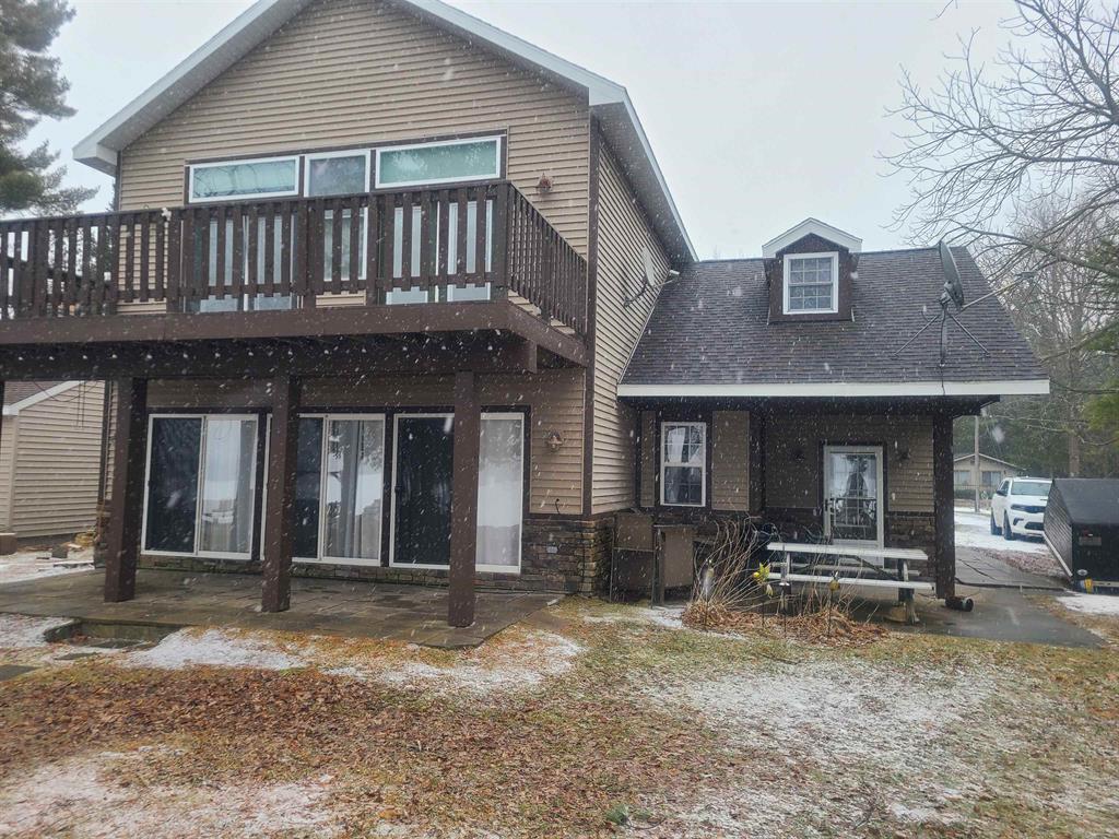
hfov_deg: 67.3
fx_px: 840
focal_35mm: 26
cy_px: 420
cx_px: 560
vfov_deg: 53.1
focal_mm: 5.4
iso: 40
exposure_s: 1/135
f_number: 1.8
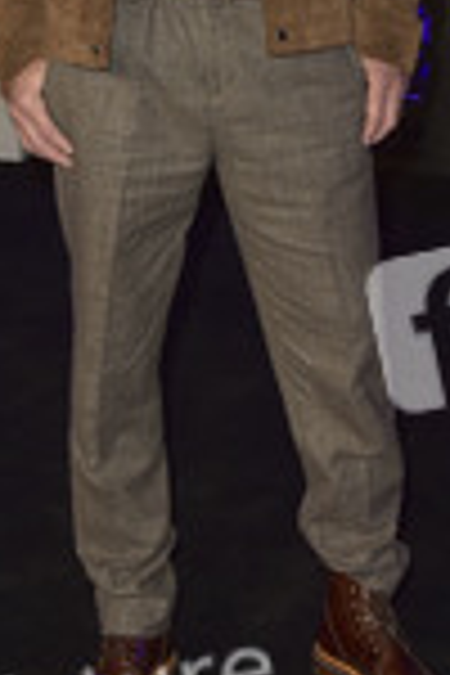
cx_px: 191
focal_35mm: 120
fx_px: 2250
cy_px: 81
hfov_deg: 11.4
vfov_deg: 16.9
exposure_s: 1/250
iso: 640
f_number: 6.3
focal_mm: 45
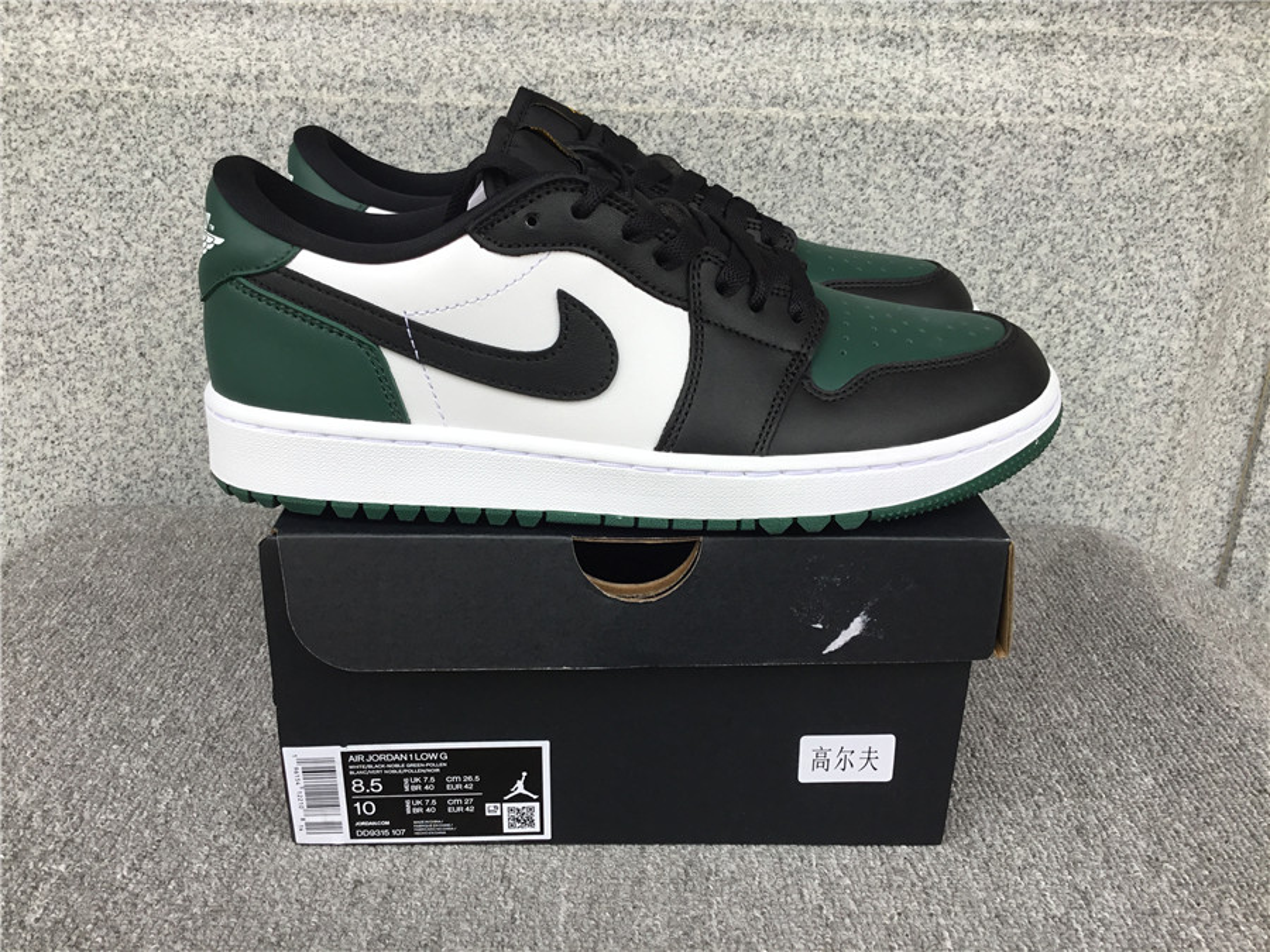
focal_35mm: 31
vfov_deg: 45.4
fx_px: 1137
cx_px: 635
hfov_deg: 58.4
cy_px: 476
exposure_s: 1/116
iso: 25
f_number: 2.4
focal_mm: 3.3
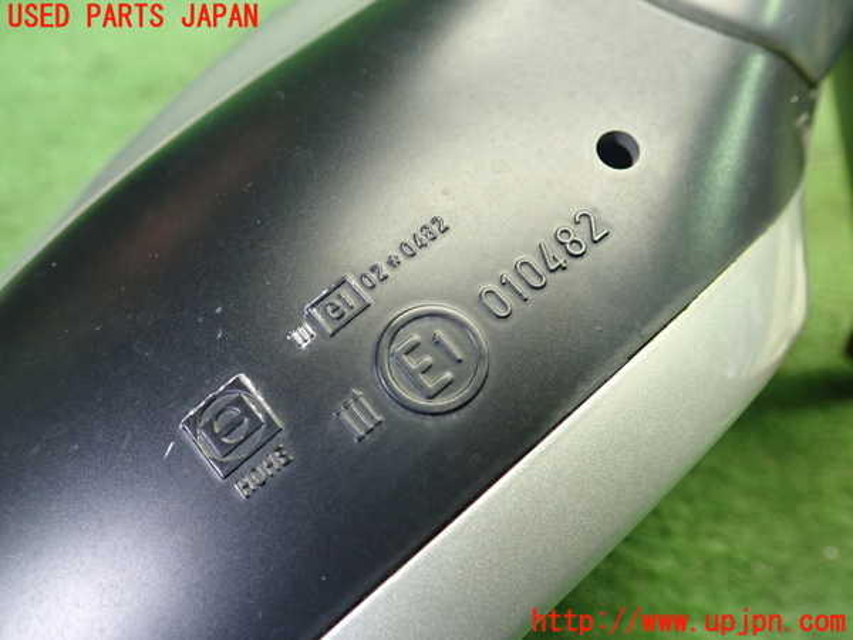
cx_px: 426
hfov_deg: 60.0
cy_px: 320
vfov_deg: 46.8
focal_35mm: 30
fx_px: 739
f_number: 2.3
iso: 320
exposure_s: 1/30
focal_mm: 5.5
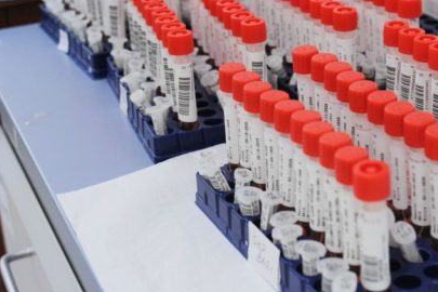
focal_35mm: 72
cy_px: 89
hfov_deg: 27.8
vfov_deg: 18.8
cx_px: 316
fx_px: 876
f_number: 4
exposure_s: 1/800
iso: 2500
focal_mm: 38
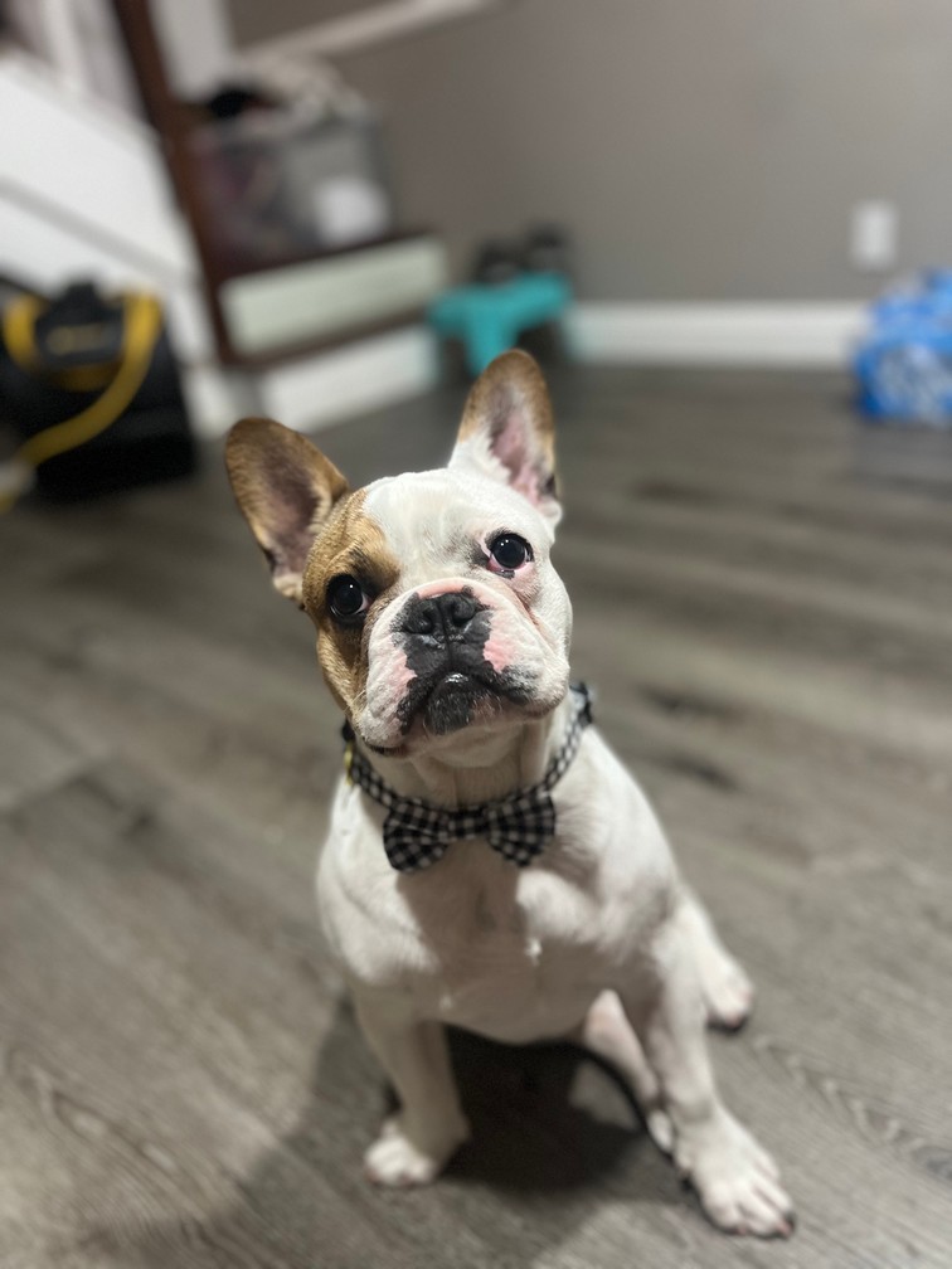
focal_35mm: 26
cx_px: 476
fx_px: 953
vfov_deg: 67.3
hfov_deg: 53.1
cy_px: 634
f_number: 1.5
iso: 500
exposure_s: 1/40
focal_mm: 5.7
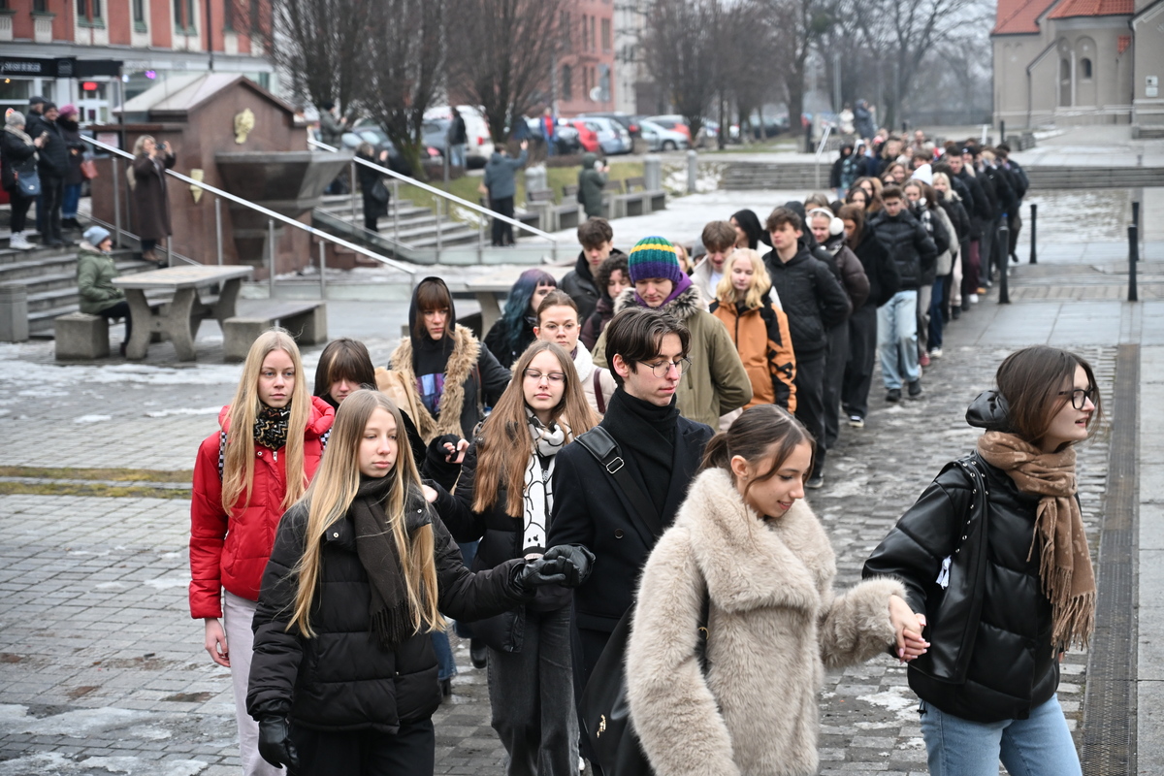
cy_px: 388
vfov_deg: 19.5
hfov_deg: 28.8
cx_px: 582
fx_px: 2263
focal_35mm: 70
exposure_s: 1/800
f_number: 4
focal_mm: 70
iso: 2000
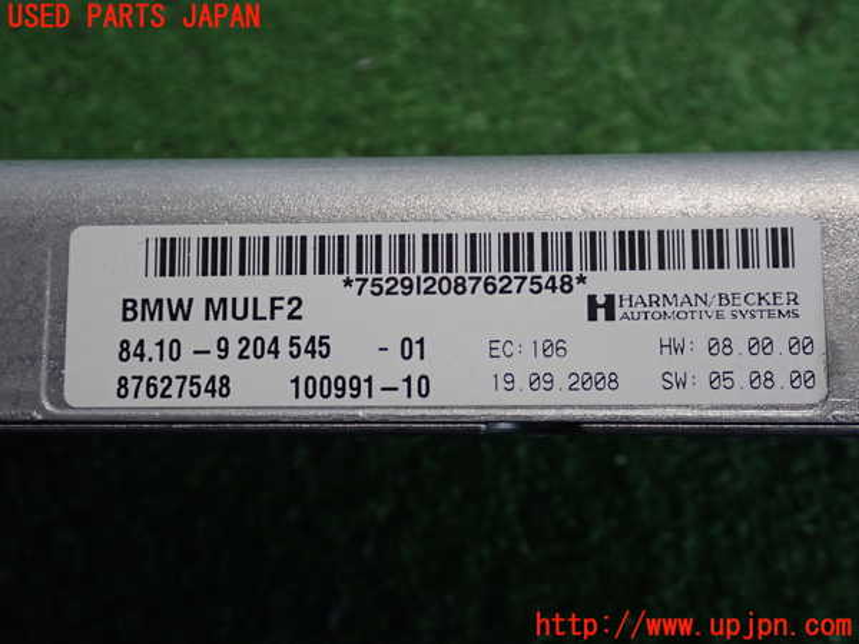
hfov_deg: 42.9
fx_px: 1092
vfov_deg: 32.9
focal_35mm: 44
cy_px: 322
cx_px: 430
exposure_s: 1/40
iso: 500
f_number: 2.9
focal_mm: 7.84
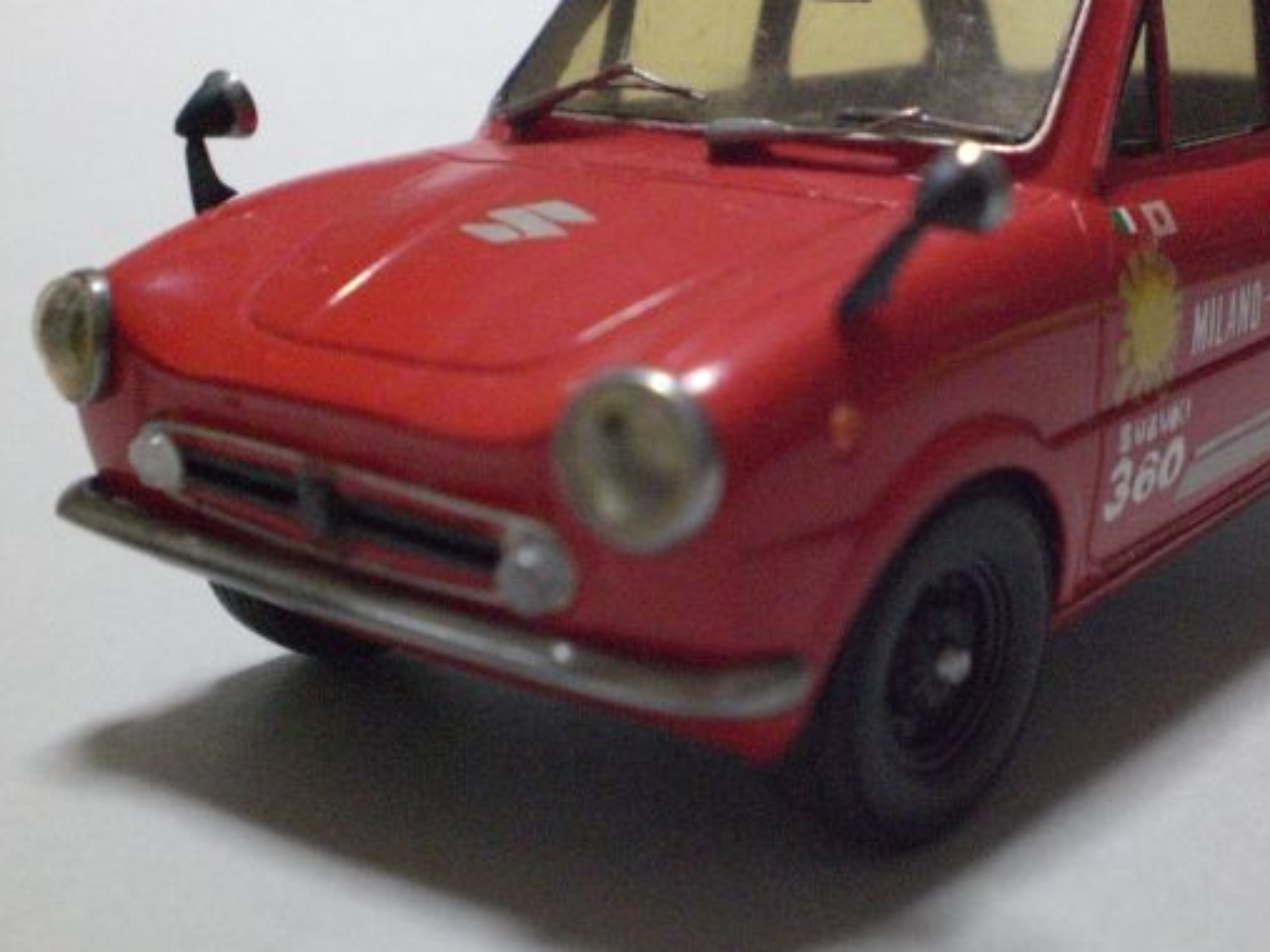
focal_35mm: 48
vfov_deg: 30.2
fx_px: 1761
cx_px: 731
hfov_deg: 39.6
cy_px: 421
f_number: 3.1
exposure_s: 1/25
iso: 800
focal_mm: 6.3
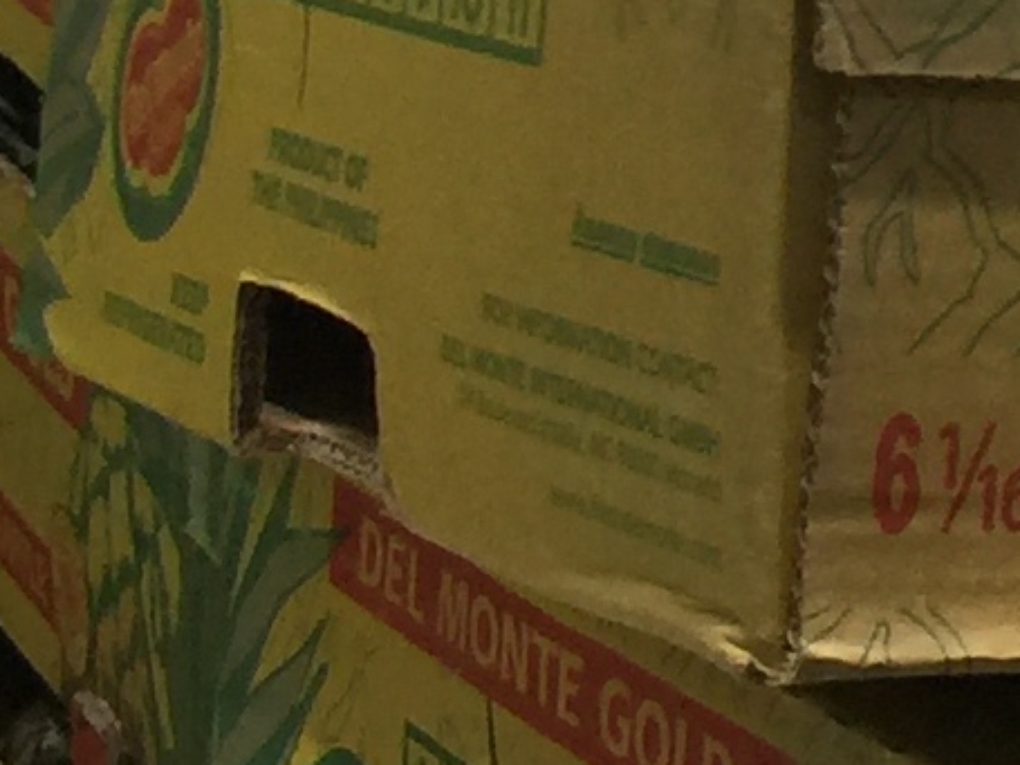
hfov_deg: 9.5
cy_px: -1149
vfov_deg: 6.7
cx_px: 829
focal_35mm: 208
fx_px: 6127
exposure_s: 1/33
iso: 32
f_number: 2.2
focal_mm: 4.15
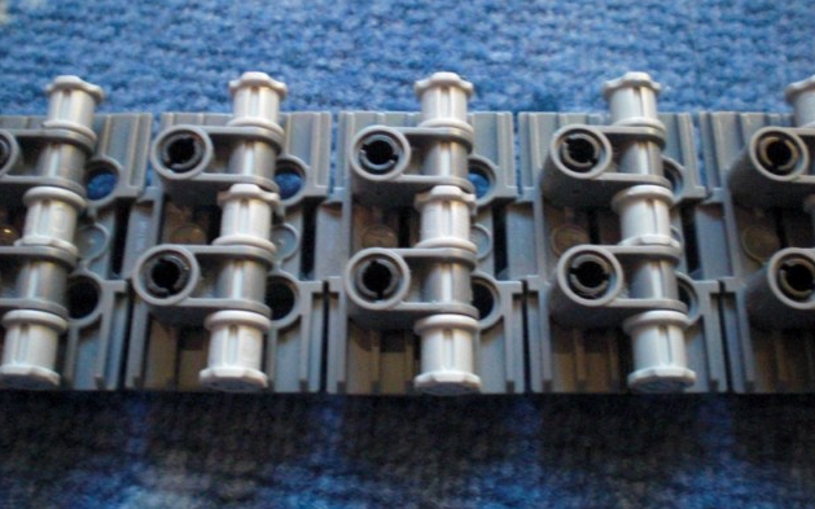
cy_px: 206
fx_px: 911
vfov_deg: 31.2
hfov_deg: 48.2
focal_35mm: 41
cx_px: 409
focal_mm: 6.3
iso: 800
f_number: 3.1
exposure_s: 1/30
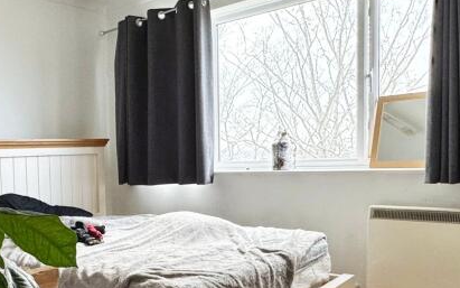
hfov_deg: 52.0
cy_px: 239
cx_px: 166
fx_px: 464
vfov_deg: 33.2
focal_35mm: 37
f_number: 2.2
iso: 160
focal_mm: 2.22
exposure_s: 1/99
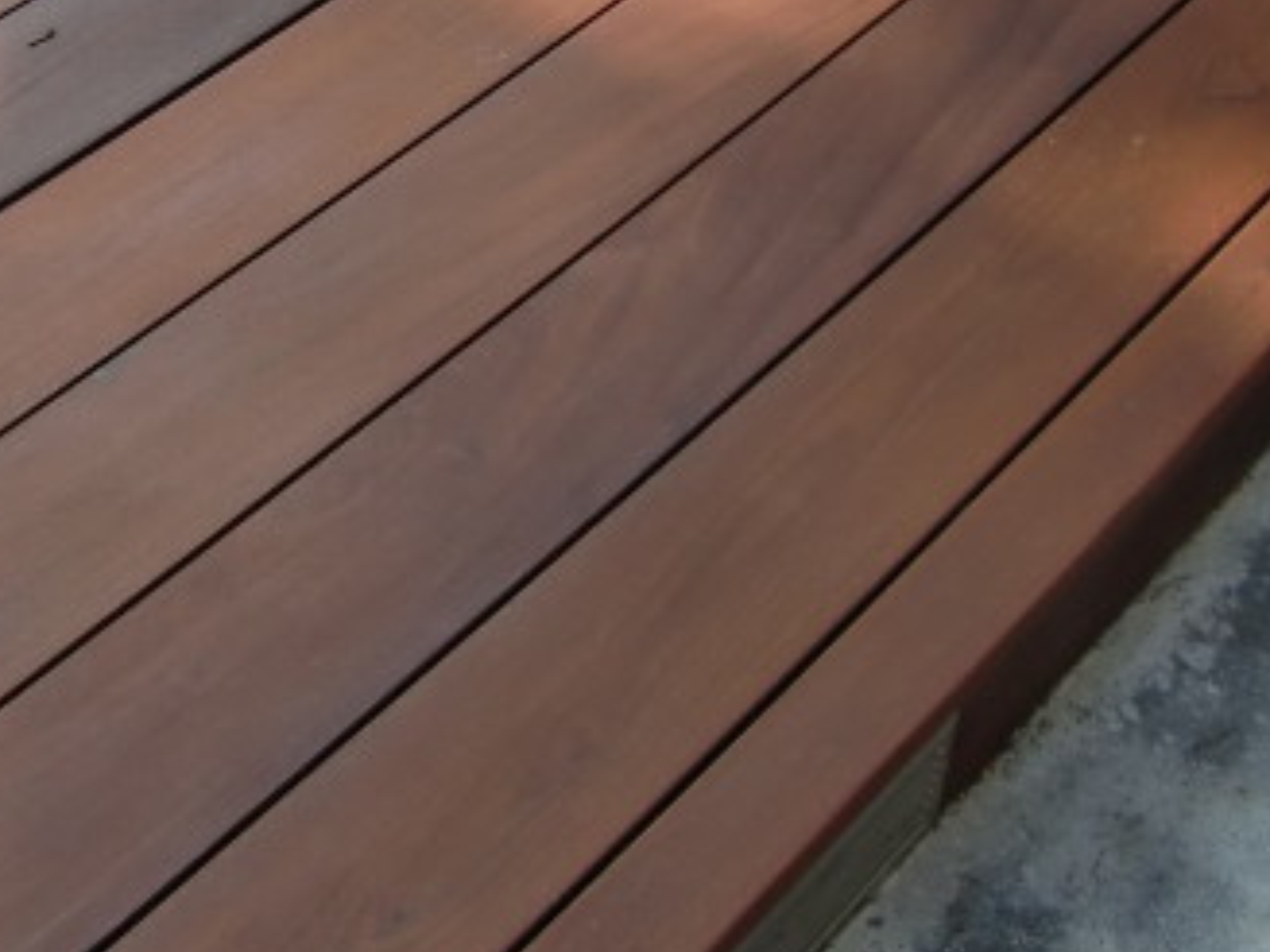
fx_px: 2752
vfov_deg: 19.0
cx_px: 438
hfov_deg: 25.9
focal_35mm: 75
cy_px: -46
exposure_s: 1/200
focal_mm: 4.3
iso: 64
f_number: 3.2
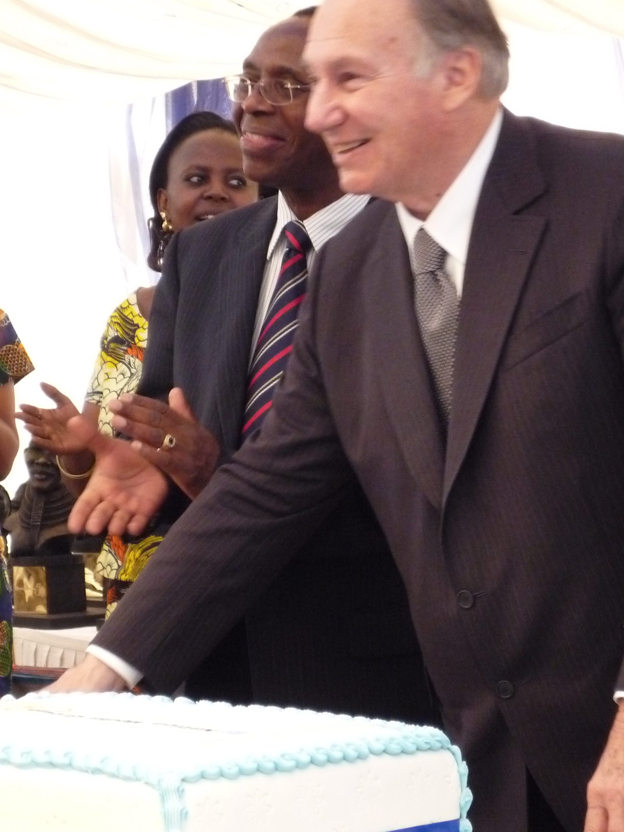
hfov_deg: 11.4
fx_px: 3125
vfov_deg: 15.2
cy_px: 416
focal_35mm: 130
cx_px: 312
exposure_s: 1/30
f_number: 5.7
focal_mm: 16.3
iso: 500
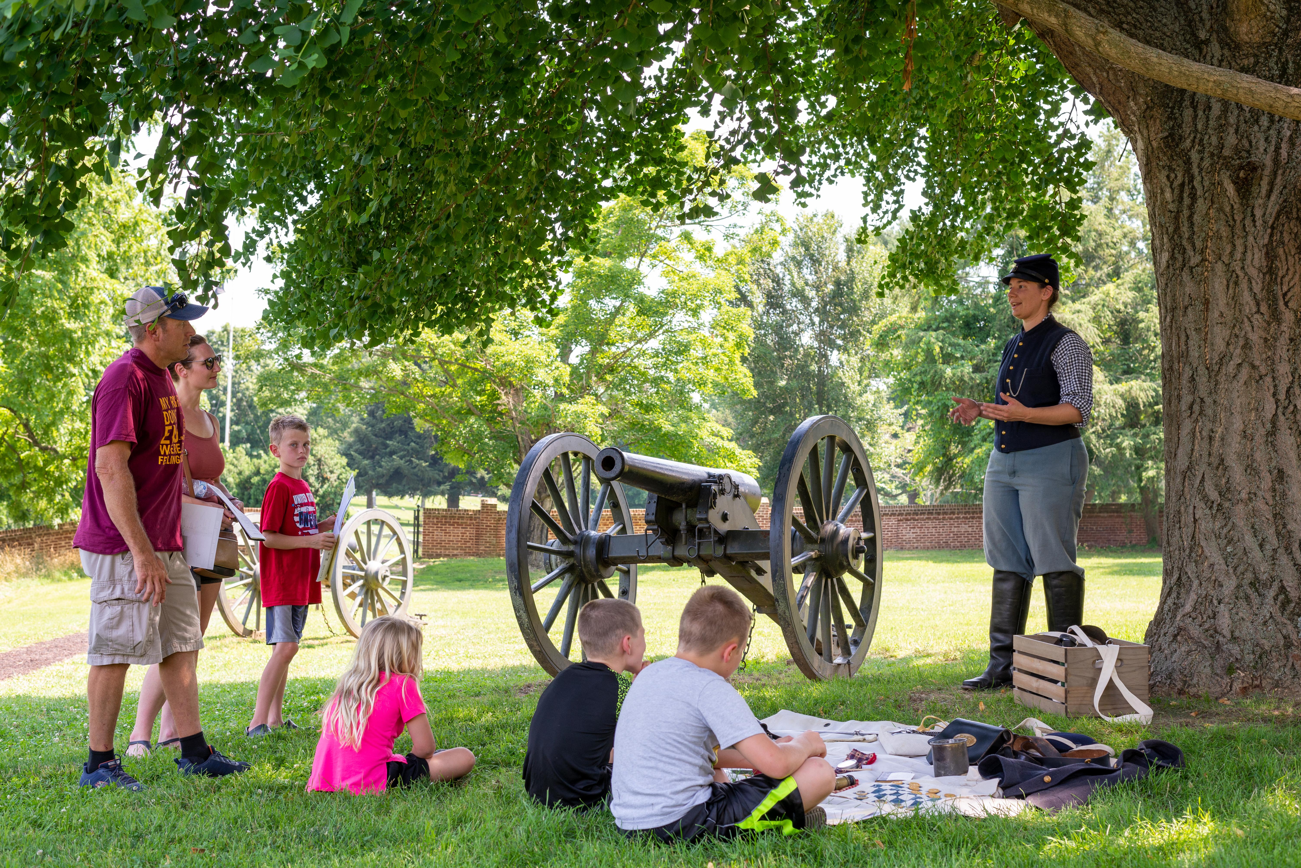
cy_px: 434
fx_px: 1808
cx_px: 650
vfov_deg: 27.0
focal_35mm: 50
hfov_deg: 39.6
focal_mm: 50
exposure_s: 1/125
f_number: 6.3
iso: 250
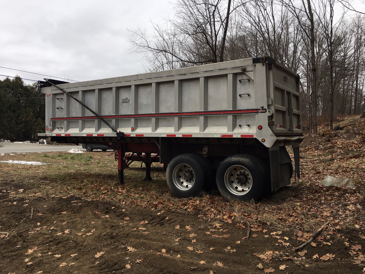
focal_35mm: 29
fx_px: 306
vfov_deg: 48.2
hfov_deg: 61.7
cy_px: 137
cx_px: 182
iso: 25
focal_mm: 4.15
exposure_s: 1/323
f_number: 2.2
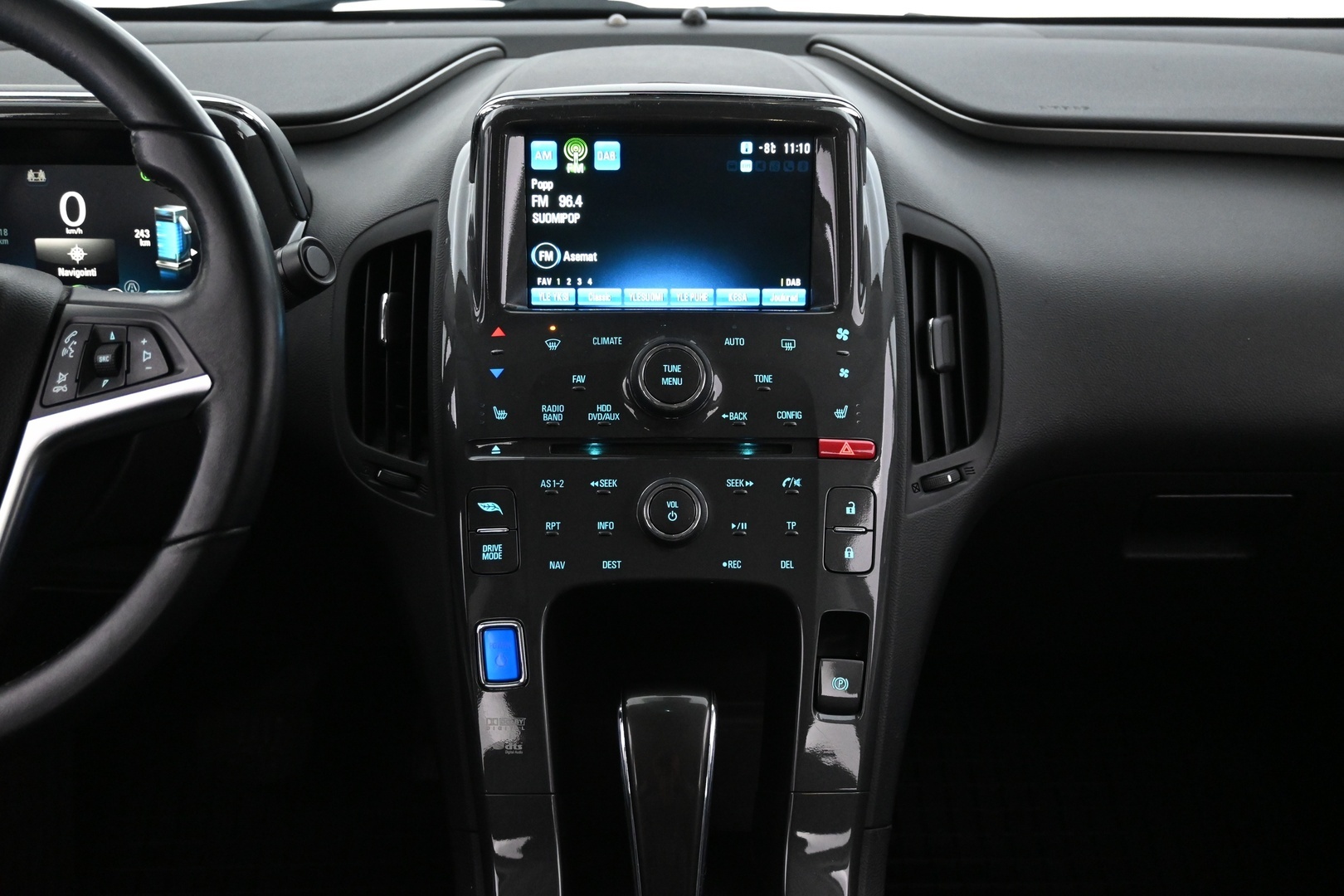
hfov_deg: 51.3
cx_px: 672
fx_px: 1400
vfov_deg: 35.5
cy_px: 448
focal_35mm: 38
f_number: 4.2
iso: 3200
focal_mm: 25
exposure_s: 1/40
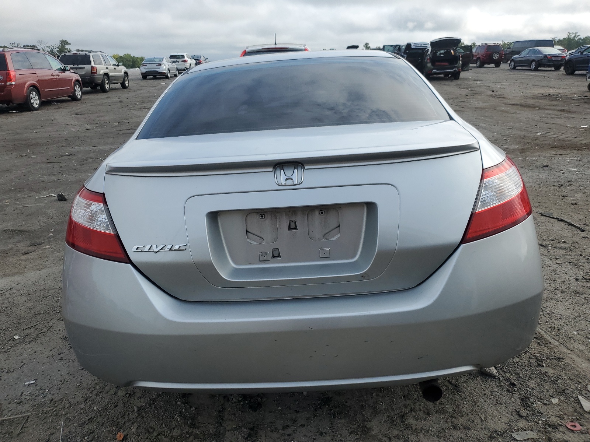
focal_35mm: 26
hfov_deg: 67.3
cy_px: 221
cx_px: 295
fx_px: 443
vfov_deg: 53.1
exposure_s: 1/3333
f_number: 1.5
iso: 50
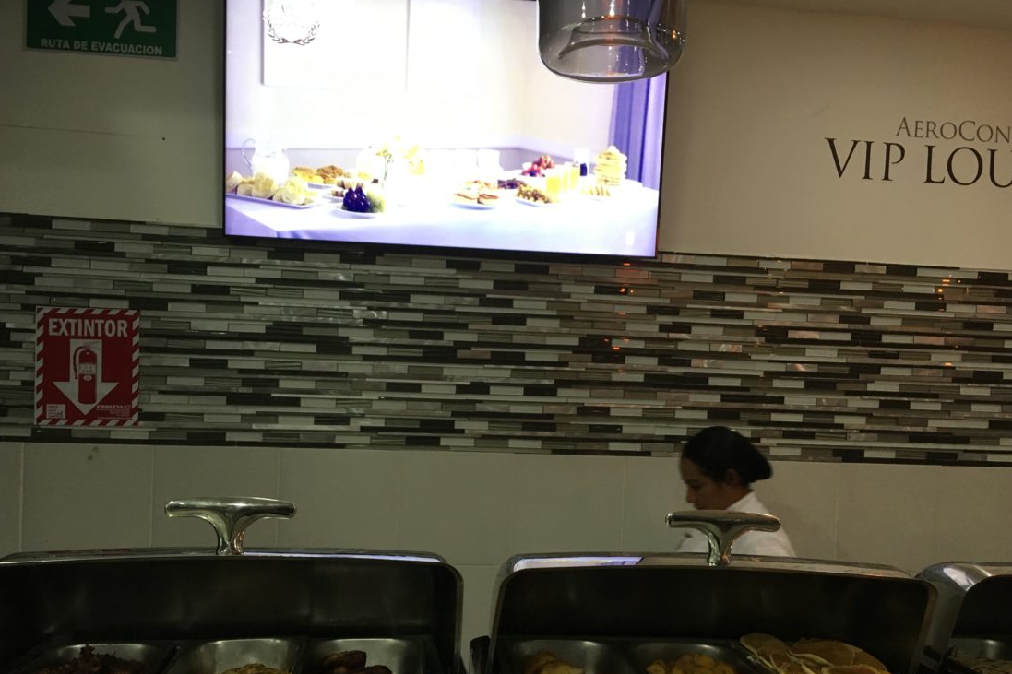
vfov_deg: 39.9
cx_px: 513
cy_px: 379
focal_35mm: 33
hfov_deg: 57.2
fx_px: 927
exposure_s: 1/30
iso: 100
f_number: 2.2
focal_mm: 4.15
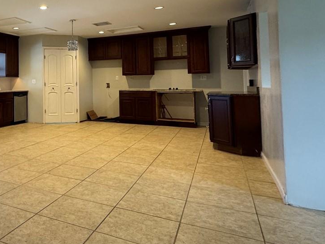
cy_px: 72
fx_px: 291
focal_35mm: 31
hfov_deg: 50.0
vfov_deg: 44.4
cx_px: 18
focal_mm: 2.22
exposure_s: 1/60
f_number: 2.2
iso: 250
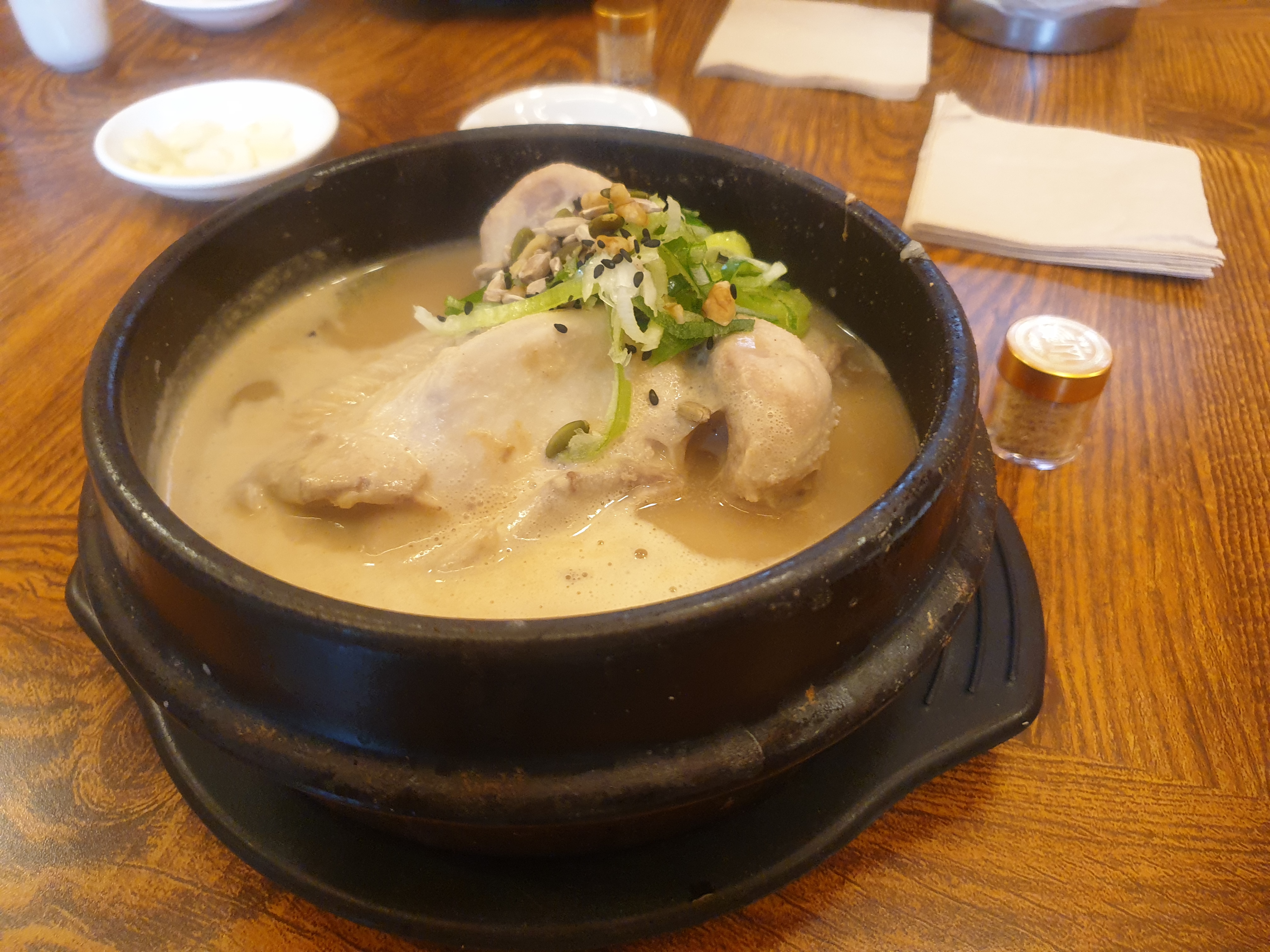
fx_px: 954
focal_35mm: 26
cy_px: 476
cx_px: 635
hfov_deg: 67.3
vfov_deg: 53.1
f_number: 1.5
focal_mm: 4.3
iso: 250
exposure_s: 1/60
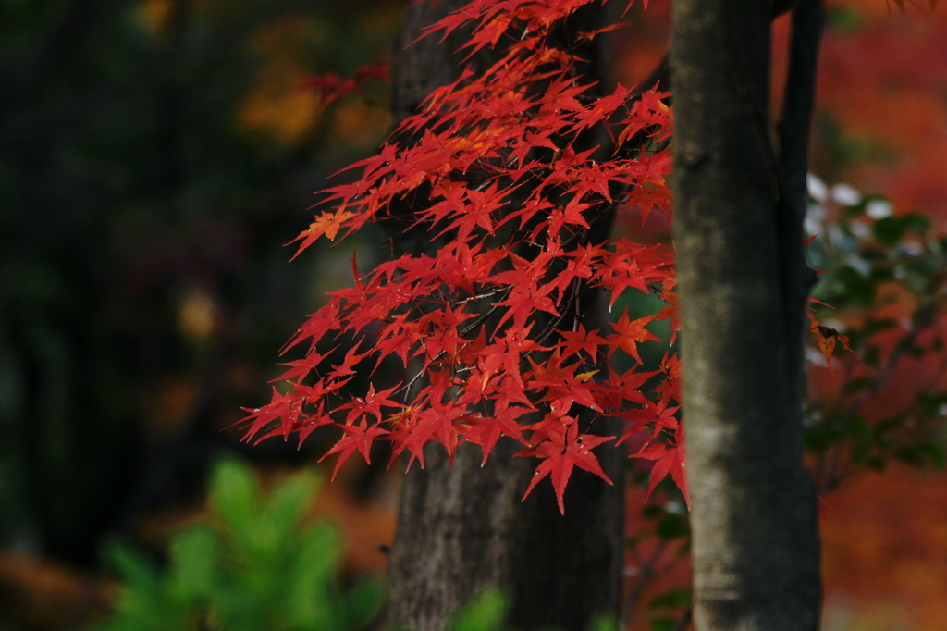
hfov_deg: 9.2
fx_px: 5917
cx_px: 474
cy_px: 316
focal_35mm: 225
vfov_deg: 6.1
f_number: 5.6
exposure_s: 1/80
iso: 400
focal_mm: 150
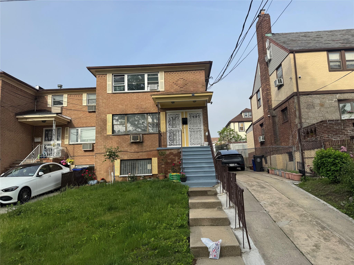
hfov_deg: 71.6
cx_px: 177
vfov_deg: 56.8
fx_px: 245
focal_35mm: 24
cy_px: 132
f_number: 1.78
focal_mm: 6.76
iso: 80
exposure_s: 1/3802
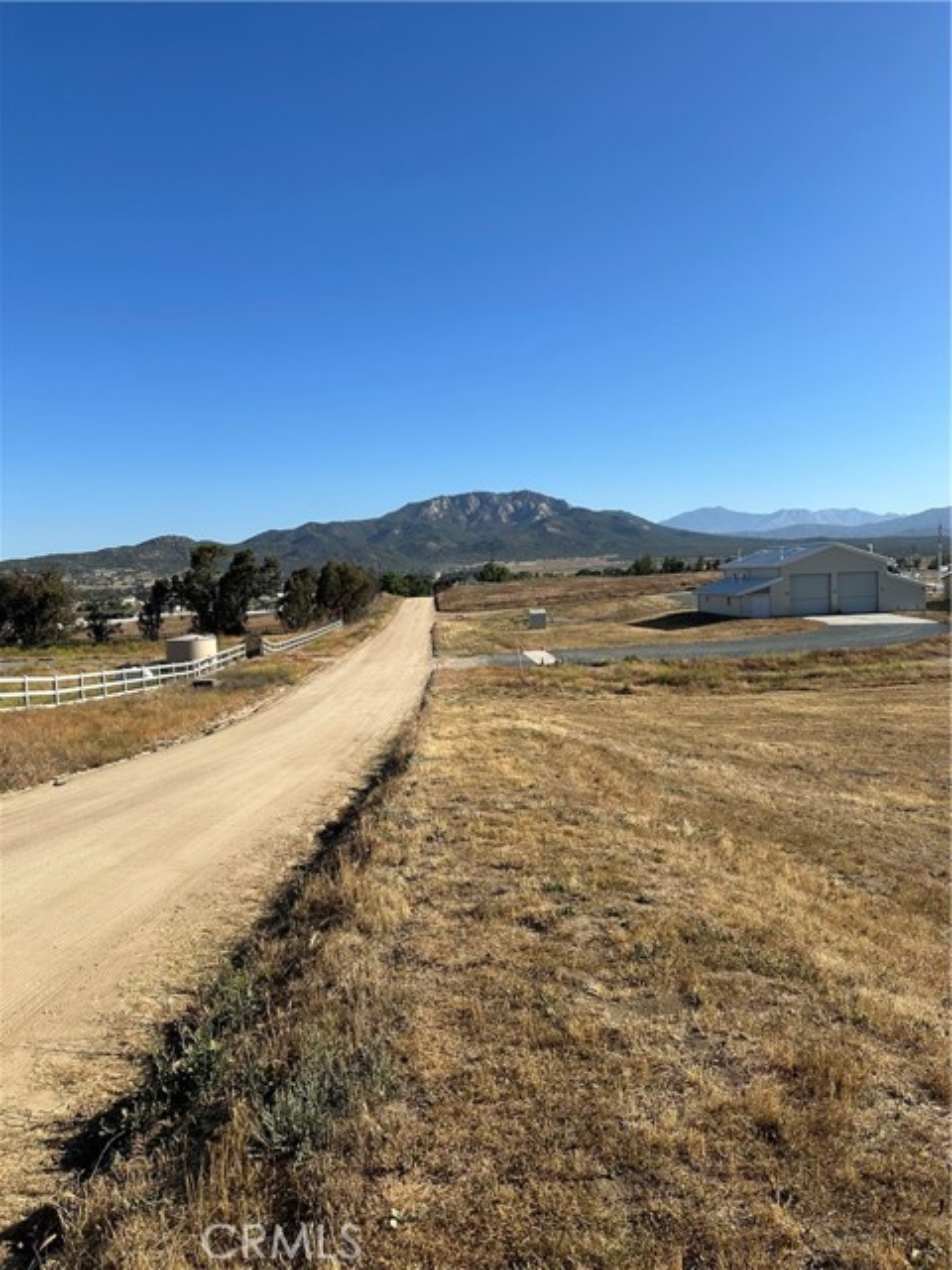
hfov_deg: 56.8
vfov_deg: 71.6
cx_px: 476
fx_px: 880
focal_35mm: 24
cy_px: 635
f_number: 1.78
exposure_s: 1/5525
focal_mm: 6.86
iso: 80
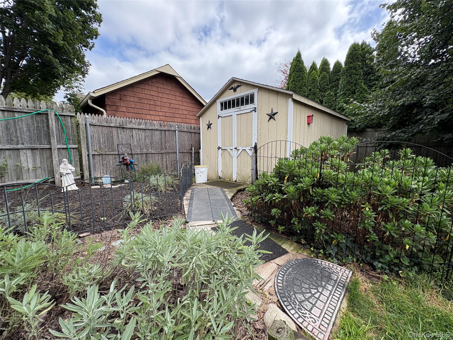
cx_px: 226
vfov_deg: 85.7
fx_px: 183
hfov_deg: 102.1
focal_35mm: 14
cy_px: 170
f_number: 2.2
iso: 40
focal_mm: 2.22
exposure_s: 1/479
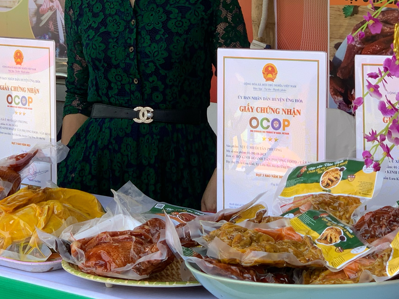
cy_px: 74
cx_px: 158
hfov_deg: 16.4
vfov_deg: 12.3
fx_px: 1383
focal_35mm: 120
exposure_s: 1/122
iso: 20
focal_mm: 6
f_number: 2.4
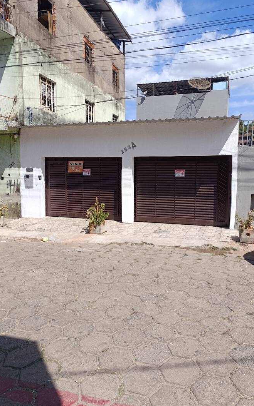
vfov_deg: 72.6
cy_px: 200
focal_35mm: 25
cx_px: 142
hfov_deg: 49.2
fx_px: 277
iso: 50
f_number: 1.6
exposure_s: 1/671
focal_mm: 6.14
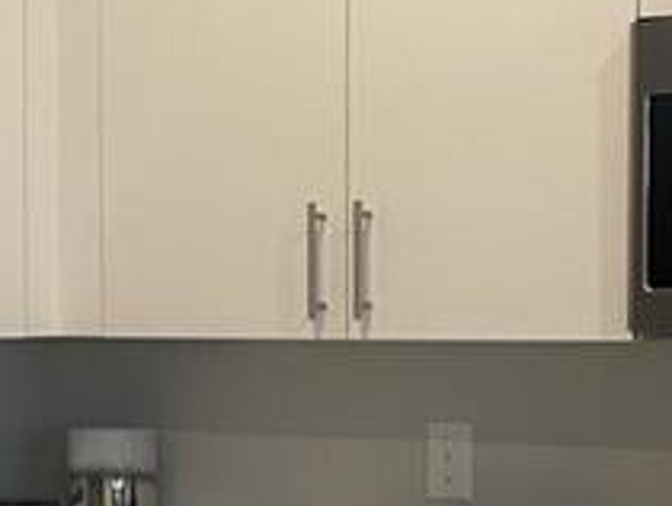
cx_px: 48
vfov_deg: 10.8
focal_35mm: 137
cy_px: 468
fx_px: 2663
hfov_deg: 14.2
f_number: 1.78
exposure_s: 1/120
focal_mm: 6.86
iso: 200
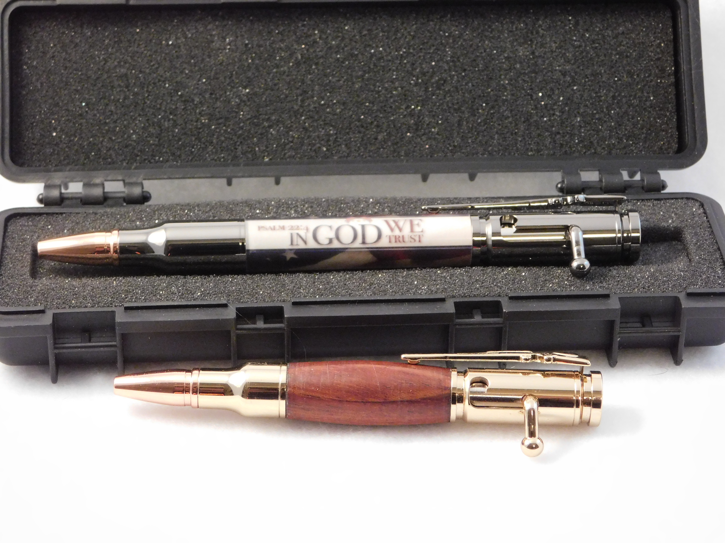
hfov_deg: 19.8
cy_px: 272
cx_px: 362
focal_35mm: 99
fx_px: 2073
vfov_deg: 14.9
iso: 800
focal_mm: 17.6
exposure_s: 1/20
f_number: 4.6
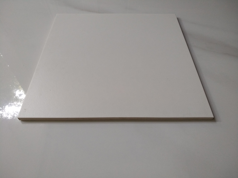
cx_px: 119
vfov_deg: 61.1
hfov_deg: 76.4
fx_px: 151
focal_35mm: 22
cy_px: 89
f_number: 2.2
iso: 250
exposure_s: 1/100
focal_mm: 3.81
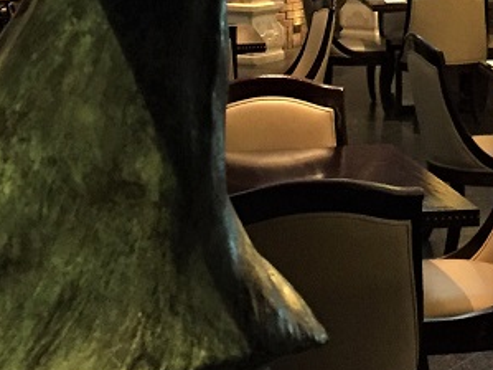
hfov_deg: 20.1
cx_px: 366
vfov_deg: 14.9
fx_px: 1381
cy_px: -20
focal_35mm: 97
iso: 200
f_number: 2.2
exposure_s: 1/30
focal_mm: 4.15
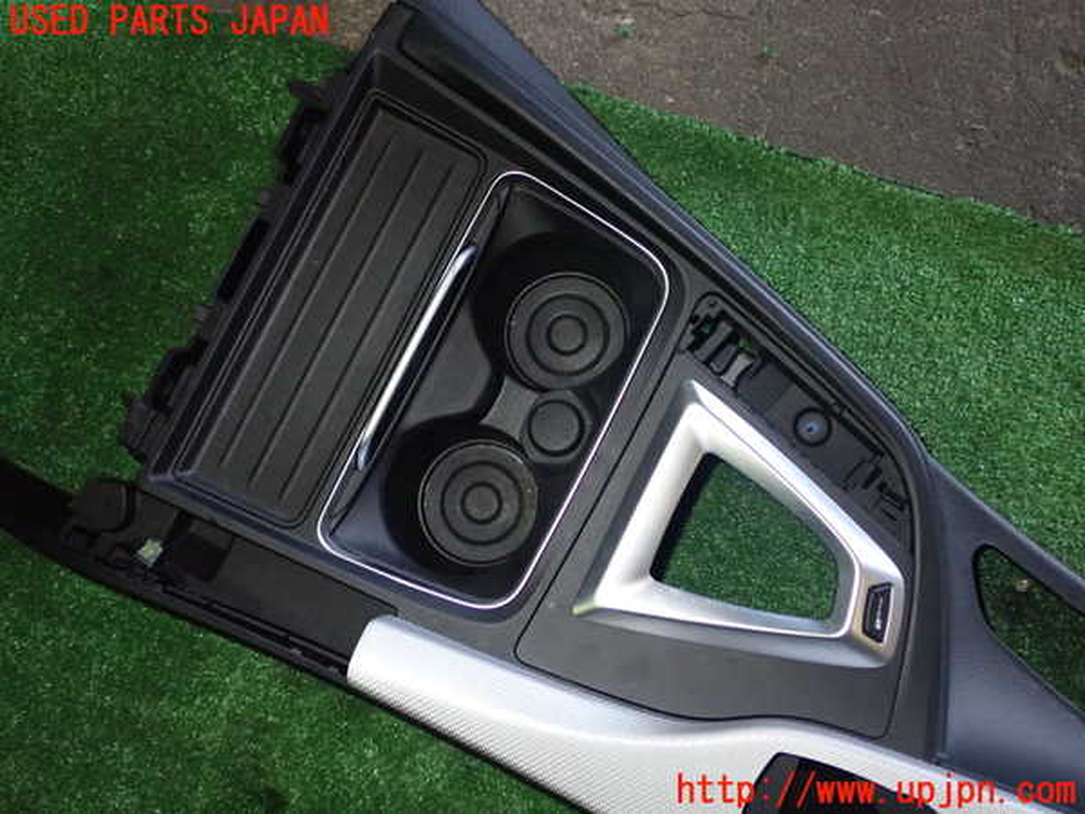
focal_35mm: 36
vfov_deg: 39.7
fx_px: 1128
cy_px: 407
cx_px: 542
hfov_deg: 51.4
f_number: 7.1
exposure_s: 1/40
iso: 800
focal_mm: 6.37
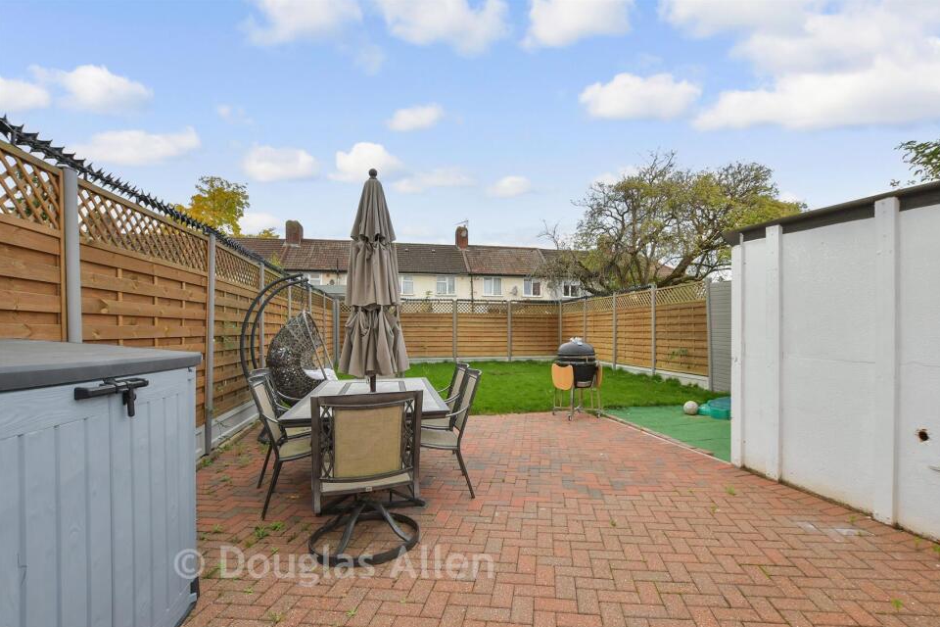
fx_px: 418
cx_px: 499
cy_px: 334
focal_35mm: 16
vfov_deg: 73.7
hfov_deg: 96.6
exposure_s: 1/60
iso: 125
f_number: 8
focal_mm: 10
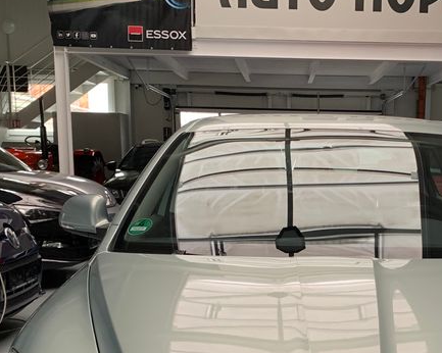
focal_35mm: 60
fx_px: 785
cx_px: 325
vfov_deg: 24.5
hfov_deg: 31.0
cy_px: 329
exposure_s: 1/60
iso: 125
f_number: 1.8
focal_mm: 4.25
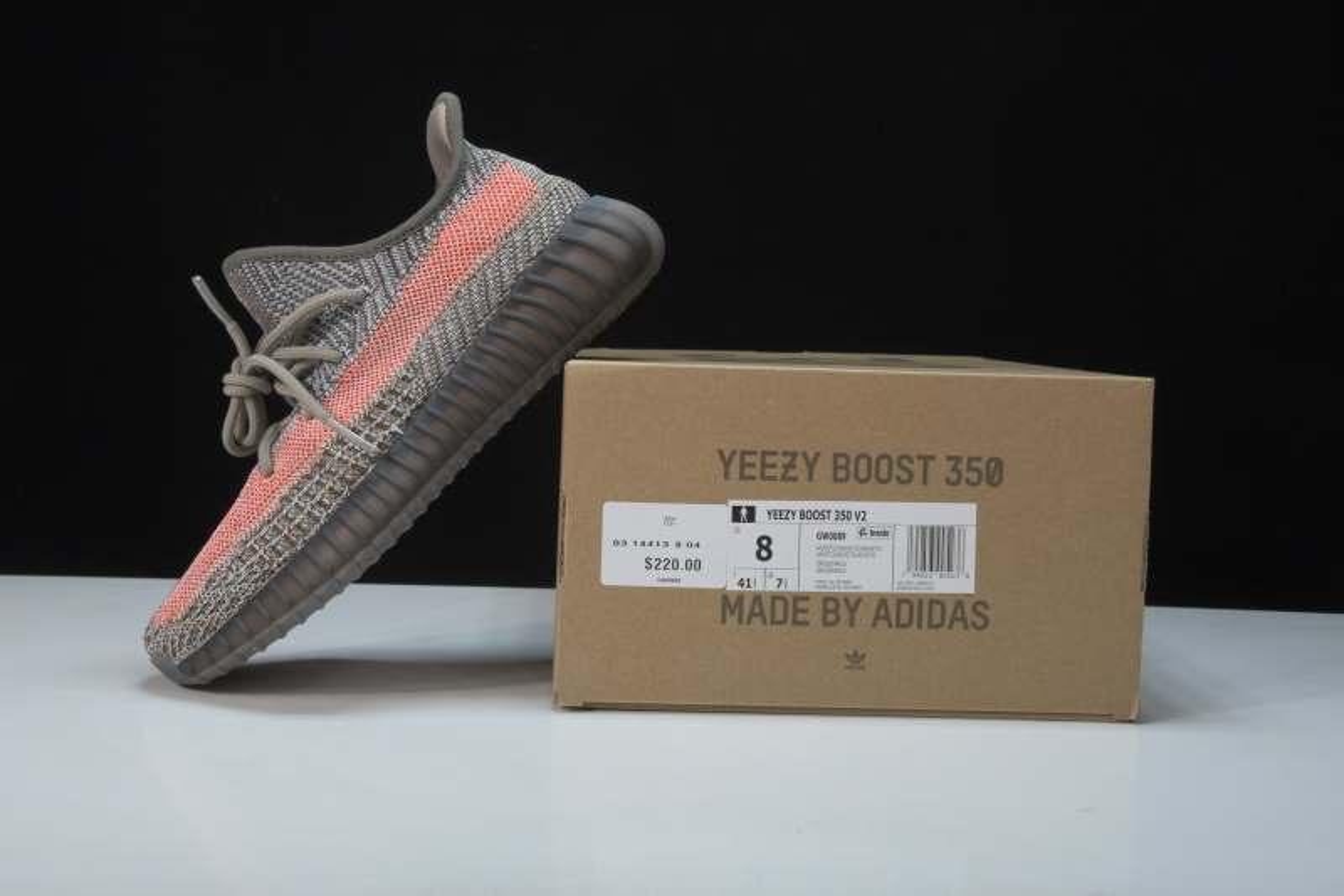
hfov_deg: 38.9
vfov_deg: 26.5
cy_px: 448
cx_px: 672
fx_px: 1903
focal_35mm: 51
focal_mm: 34
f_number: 13
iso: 200
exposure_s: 1/250
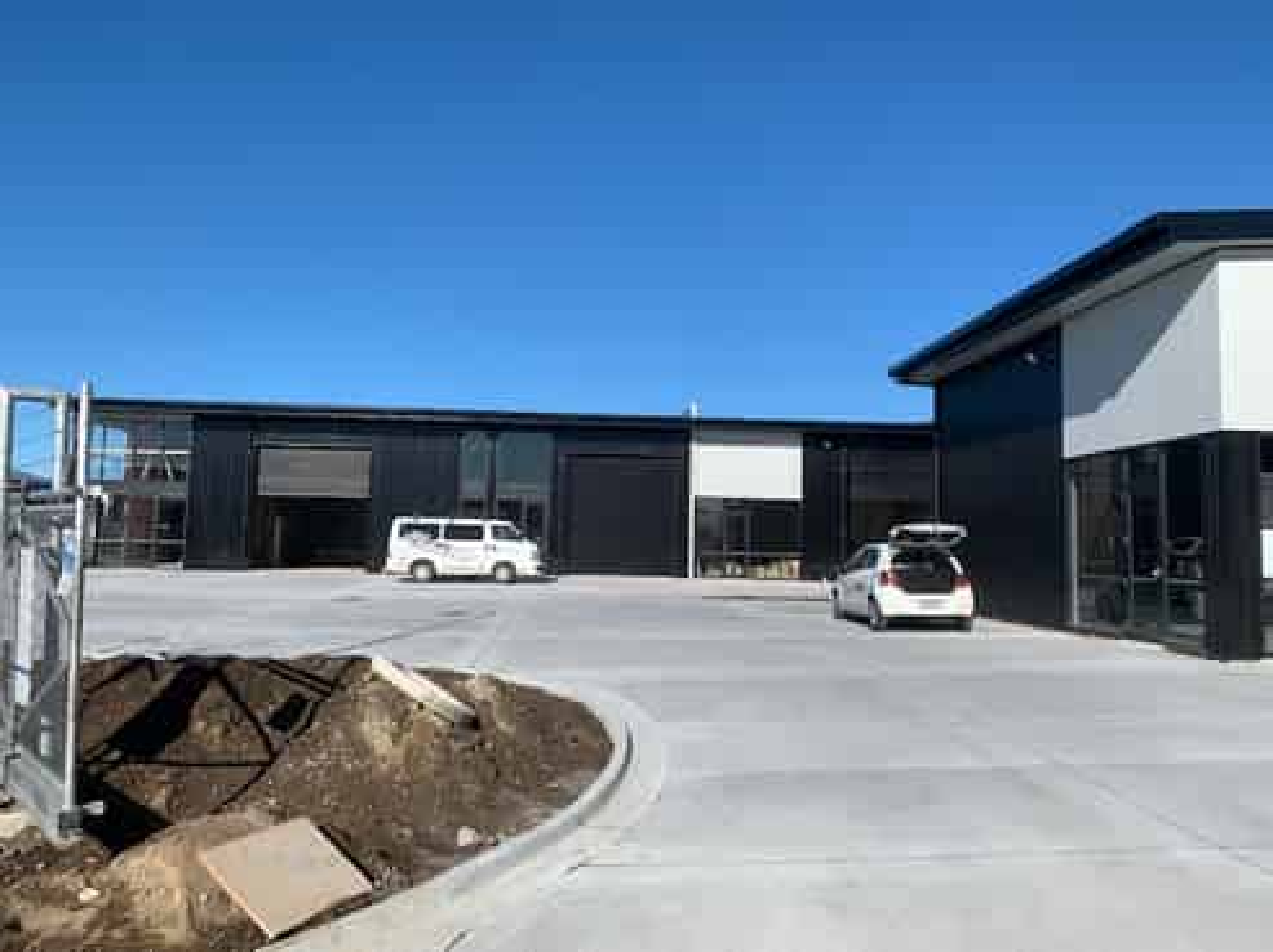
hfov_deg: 67.3
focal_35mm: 26
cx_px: 636
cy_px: 476
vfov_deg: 53.0
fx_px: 955
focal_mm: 4.25
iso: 25
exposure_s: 1/2915
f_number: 1.8
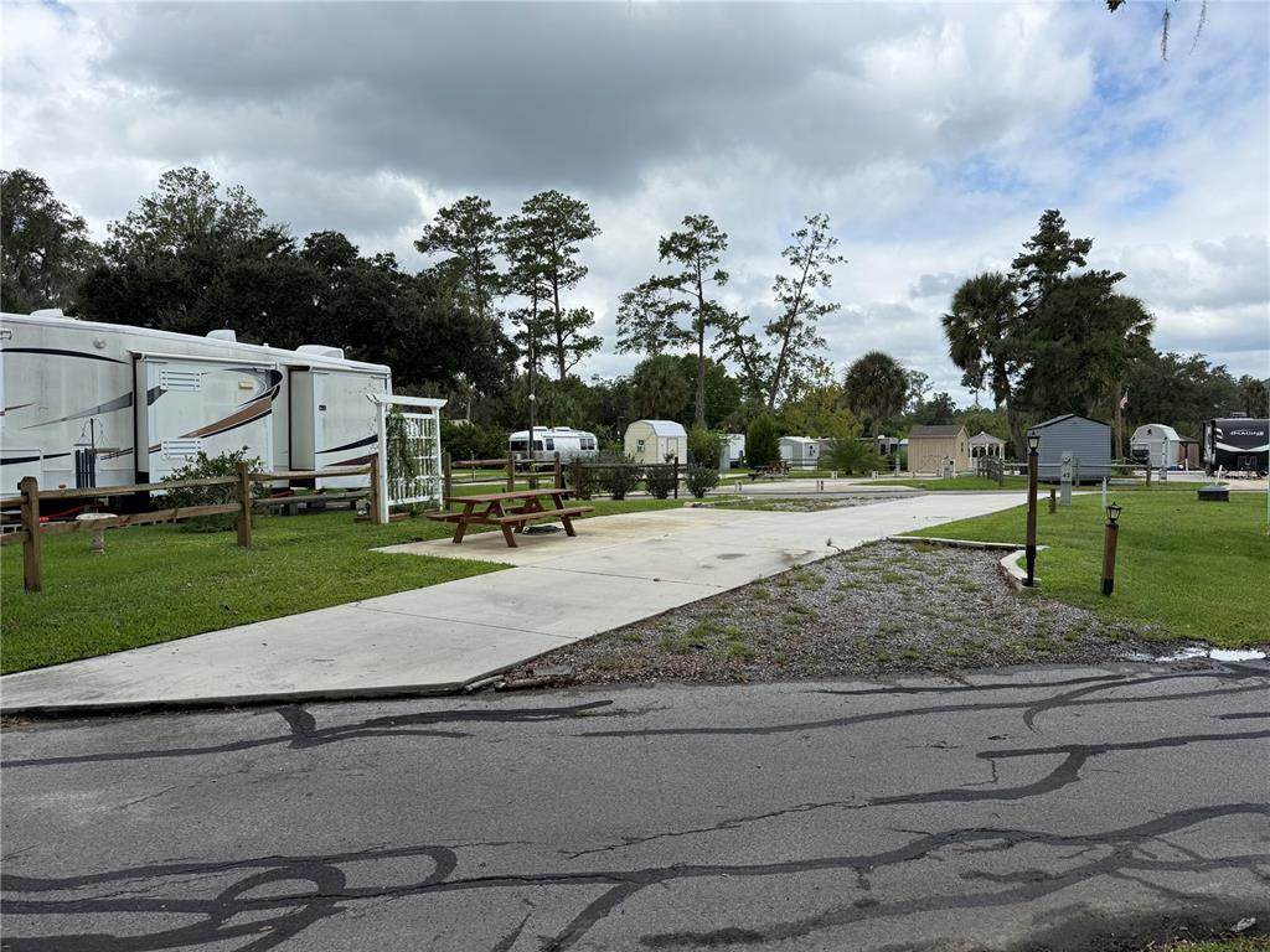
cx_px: 635
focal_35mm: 24
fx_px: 881
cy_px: 476
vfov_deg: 56.8
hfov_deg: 71.6
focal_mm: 6.76
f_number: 1.78
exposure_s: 1/4167
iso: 80
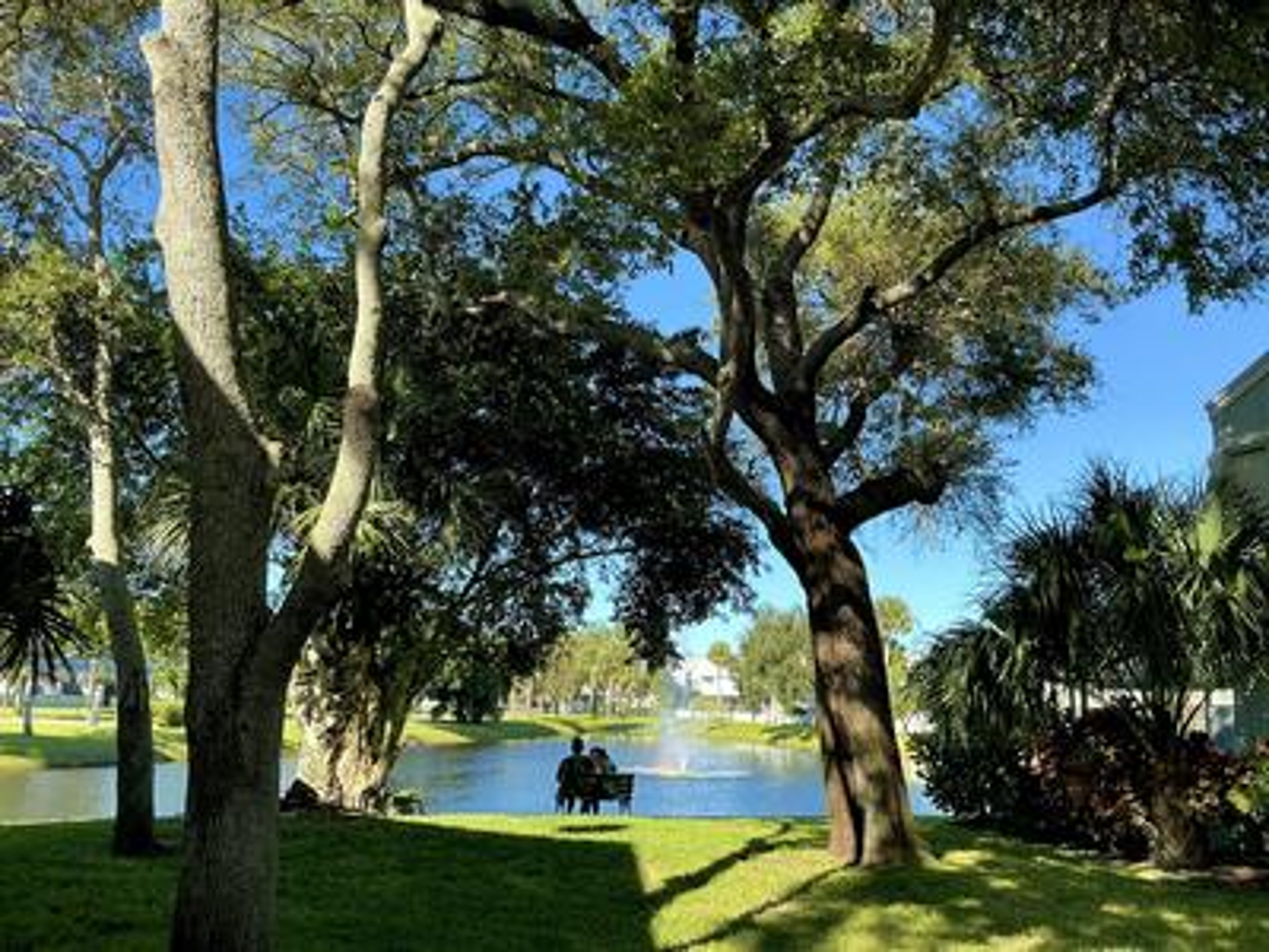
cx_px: 634
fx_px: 1026
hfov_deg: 63.4
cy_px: 476
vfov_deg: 49.7
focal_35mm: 28
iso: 25
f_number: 1.8
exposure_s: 1/486
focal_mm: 3
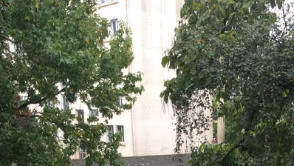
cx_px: 231
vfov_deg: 16.9
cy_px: 219
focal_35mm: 67
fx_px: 522
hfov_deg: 30.7
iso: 50
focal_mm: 3.3
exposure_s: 1/33
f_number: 2.4
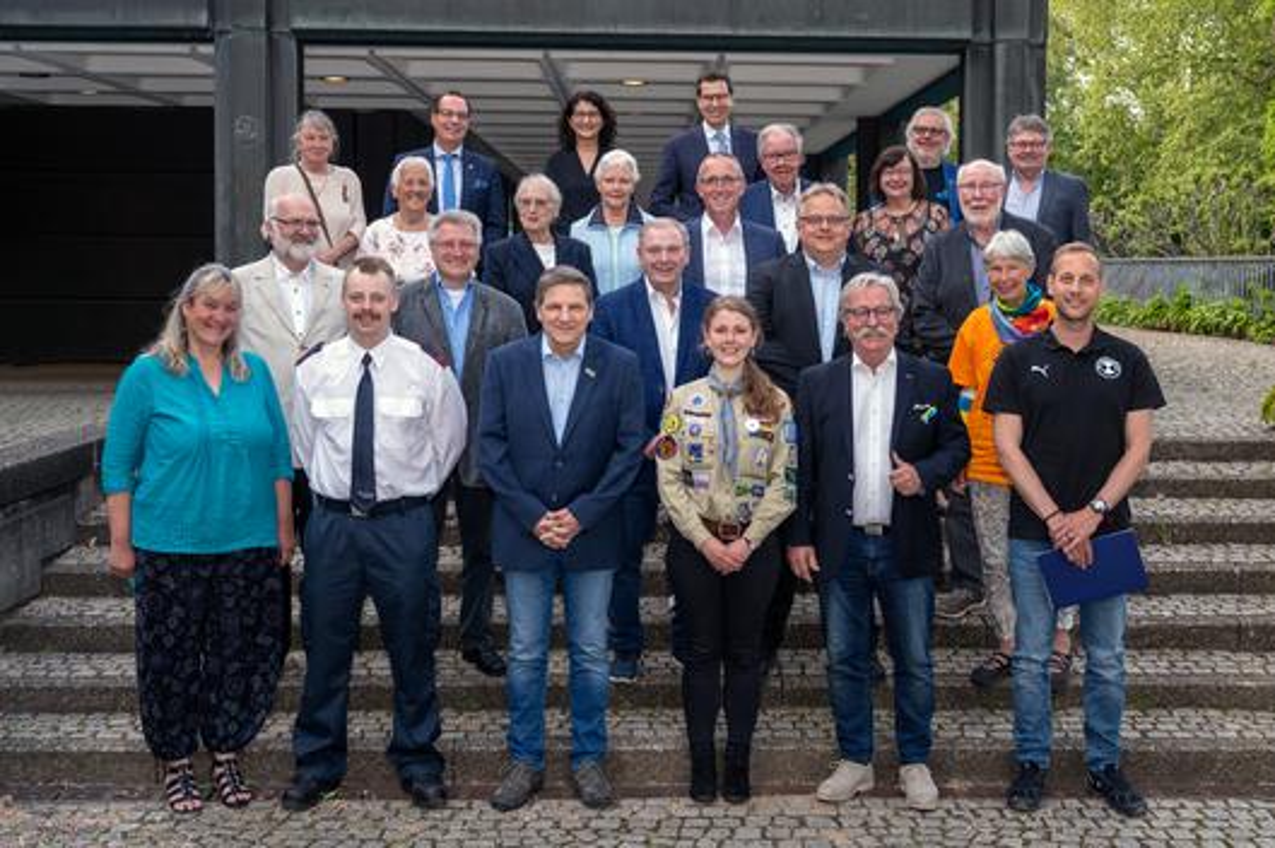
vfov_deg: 38.3
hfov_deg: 55.1
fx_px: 1221
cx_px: 638
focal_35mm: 34
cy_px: 424
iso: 900
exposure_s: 1/125
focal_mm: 34.5
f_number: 5.6
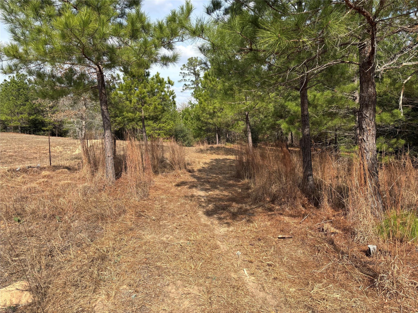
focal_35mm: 26
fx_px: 314
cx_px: 209
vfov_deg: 53.1
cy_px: 156
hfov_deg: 67.3
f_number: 1.6
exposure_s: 1/2024
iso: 50
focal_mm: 5.96
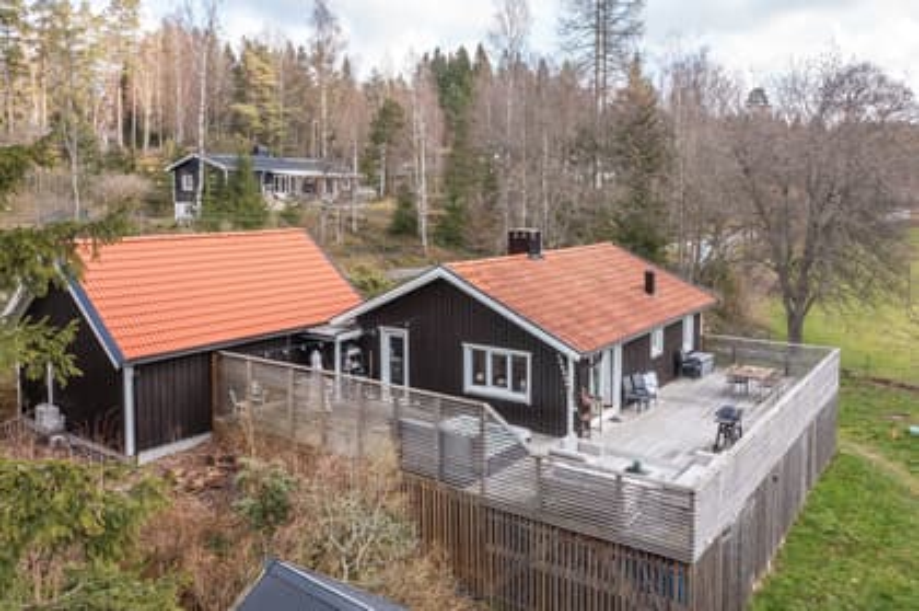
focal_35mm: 28
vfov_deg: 46.3
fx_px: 714
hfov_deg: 65.5
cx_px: 460
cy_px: 306
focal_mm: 10.26
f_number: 6.3
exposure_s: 1/100
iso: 100
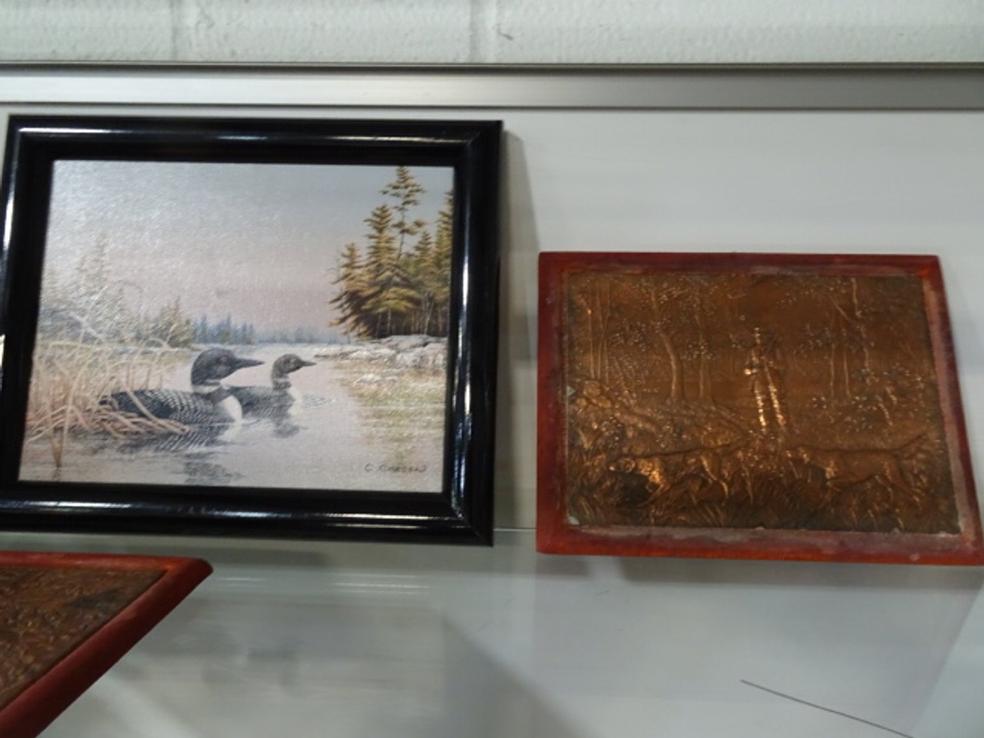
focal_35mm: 24
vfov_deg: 56.8
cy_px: 369
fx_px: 682
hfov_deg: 71.6
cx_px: 492
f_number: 3.5
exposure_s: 1/30
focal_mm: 4.1
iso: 800
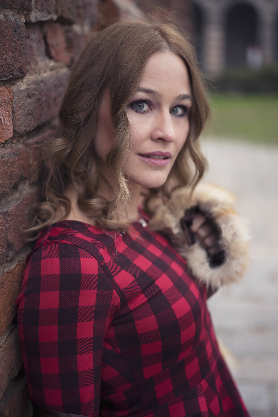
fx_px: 579
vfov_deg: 39.6
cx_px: 139
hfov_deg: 27.0
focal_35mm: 50
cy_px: 208
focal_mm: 50
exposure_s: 1/400
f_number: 1.8
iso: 100
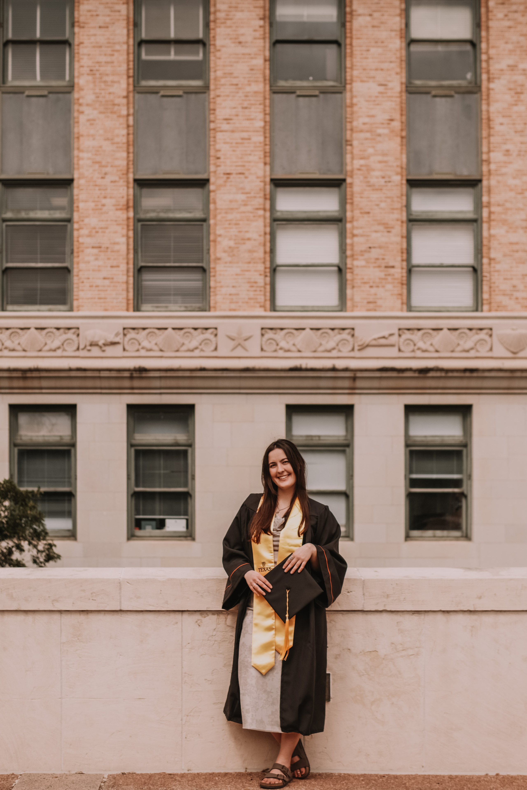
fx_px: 988
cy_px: 395
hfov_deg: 29.9
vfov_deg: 43.6
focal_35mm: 45
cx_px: 264
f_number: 2.2
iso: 160
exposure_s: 1/3500
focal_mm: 30
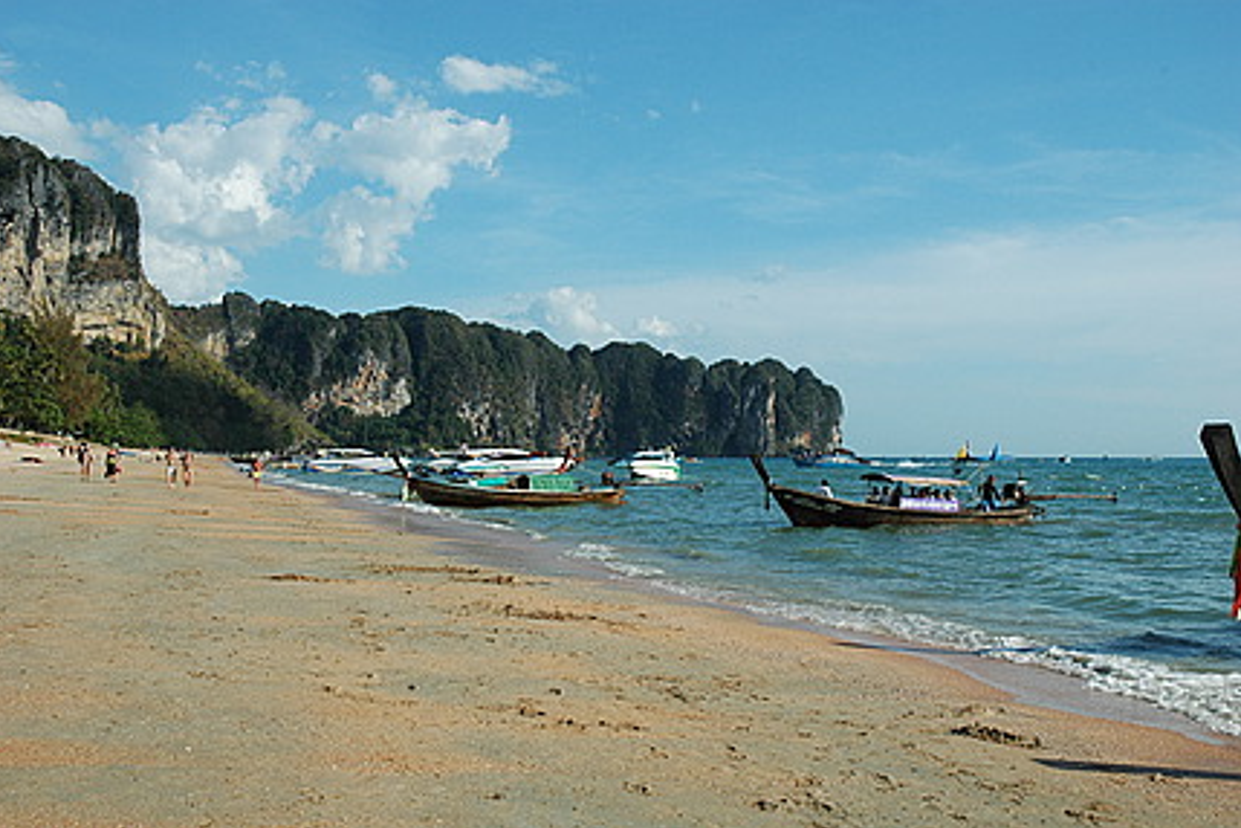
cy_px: 414
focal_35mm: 42
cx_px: 607
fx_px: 1431
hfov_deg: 46.9
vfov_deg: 32.2
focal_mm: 27
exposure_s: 1/400
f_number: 10
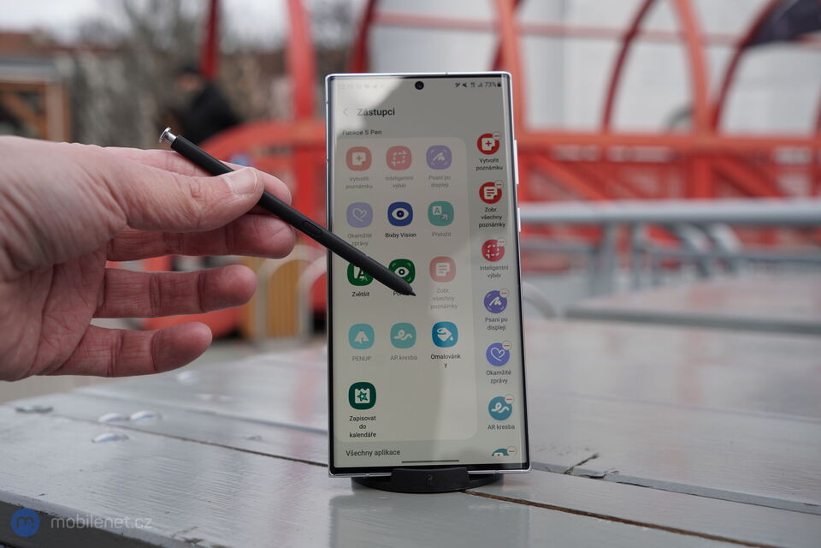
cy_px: 274
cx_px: 410
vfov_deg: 31.9
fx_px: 958
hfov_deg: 46.4
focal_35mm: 42
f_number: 6.3
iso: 100
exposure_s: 1/160
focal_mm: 42
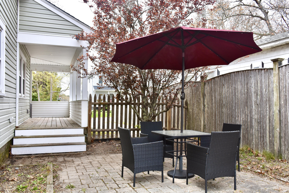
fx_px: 241
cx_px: 144
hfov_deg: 61.9
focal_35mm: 30
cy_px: 96
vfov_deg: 43.6
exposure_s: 1/500
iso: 560
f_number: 8
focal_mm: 20
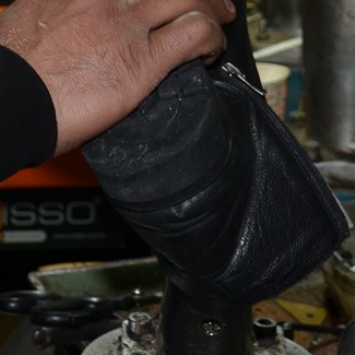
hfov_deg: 10.1
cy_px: -237
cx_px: 49
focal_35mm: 172
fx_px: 1996
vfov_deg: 9.8
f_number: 4
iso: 280
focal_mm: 22
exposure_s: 1/60
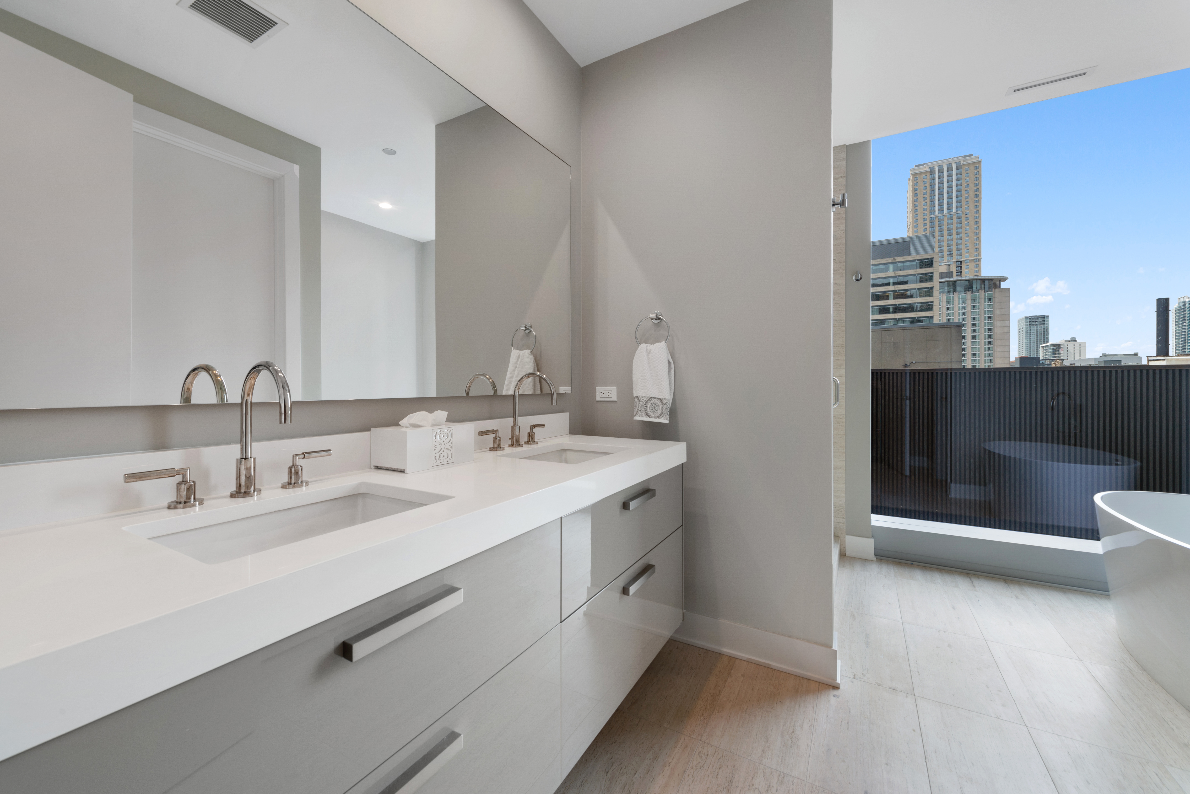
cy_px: 397
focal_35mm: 14
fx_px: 463
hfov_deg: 104.2
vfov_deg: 81.2
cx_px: 595
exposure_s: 1/3
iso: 100
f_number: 10
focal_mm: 14
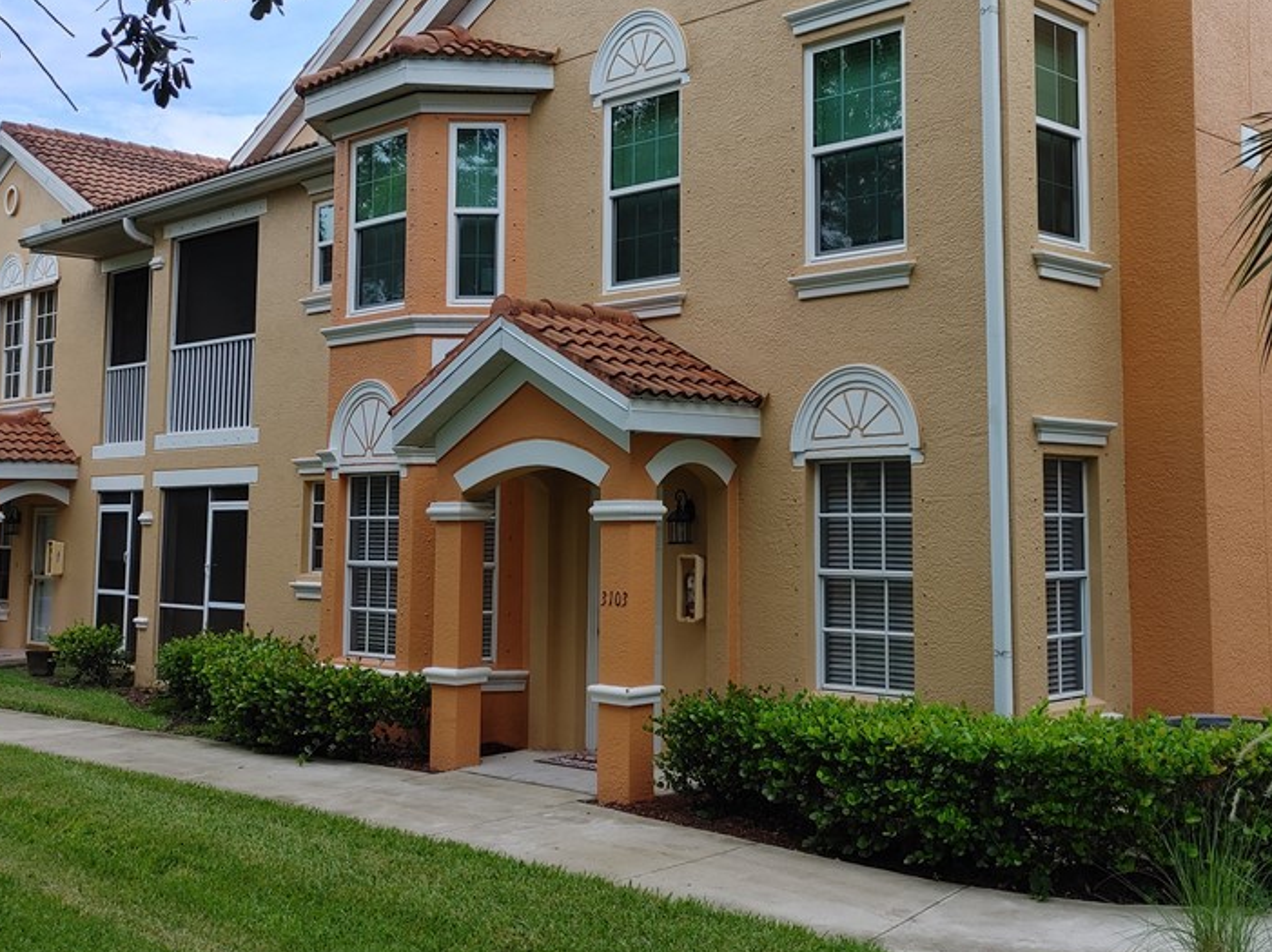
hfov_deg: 48.4
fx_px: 1396
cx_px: 817
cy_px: 393
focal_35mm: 38
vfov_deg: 37.6
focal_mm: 5.58
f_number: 1.8
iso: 50
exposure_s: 1/847
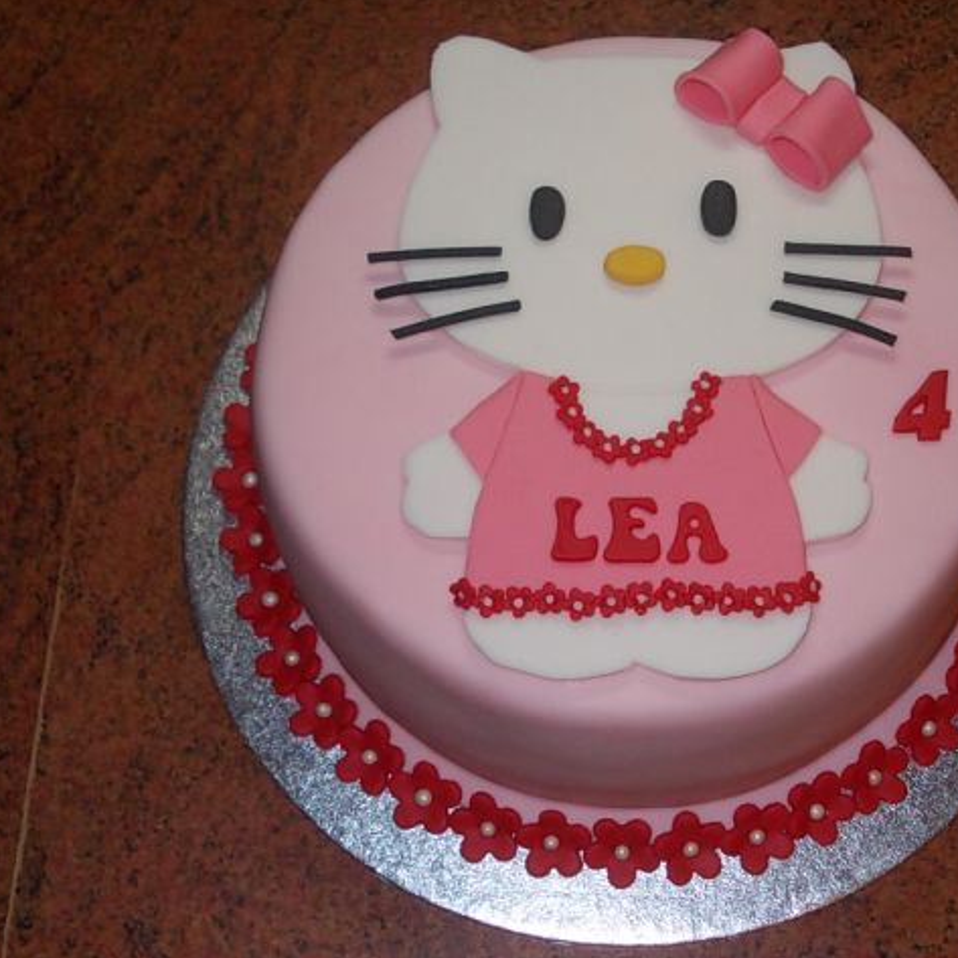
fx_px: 1910
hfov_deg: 28.0
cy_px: 474
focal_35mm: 61
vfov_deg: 28.2
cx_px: 624
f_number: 3.6
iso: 200
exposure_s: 1/30
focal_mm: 7.2
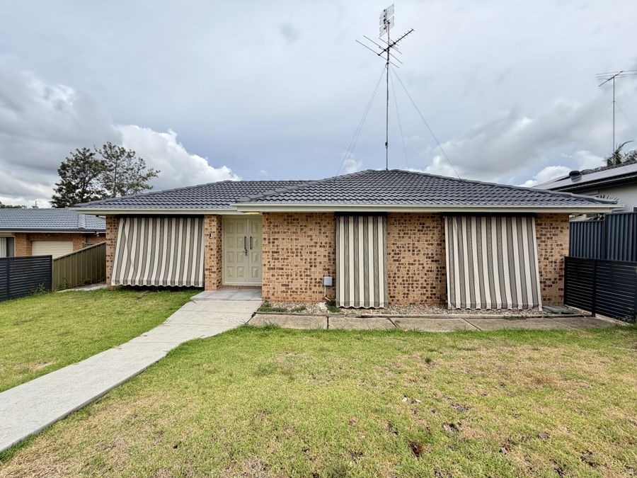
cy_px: 239
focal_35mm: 14
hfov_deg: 102.1
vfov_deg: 85.7
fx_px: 258
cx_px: 318
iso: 64
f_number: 2.2
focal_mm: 2.22
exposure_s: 1/502
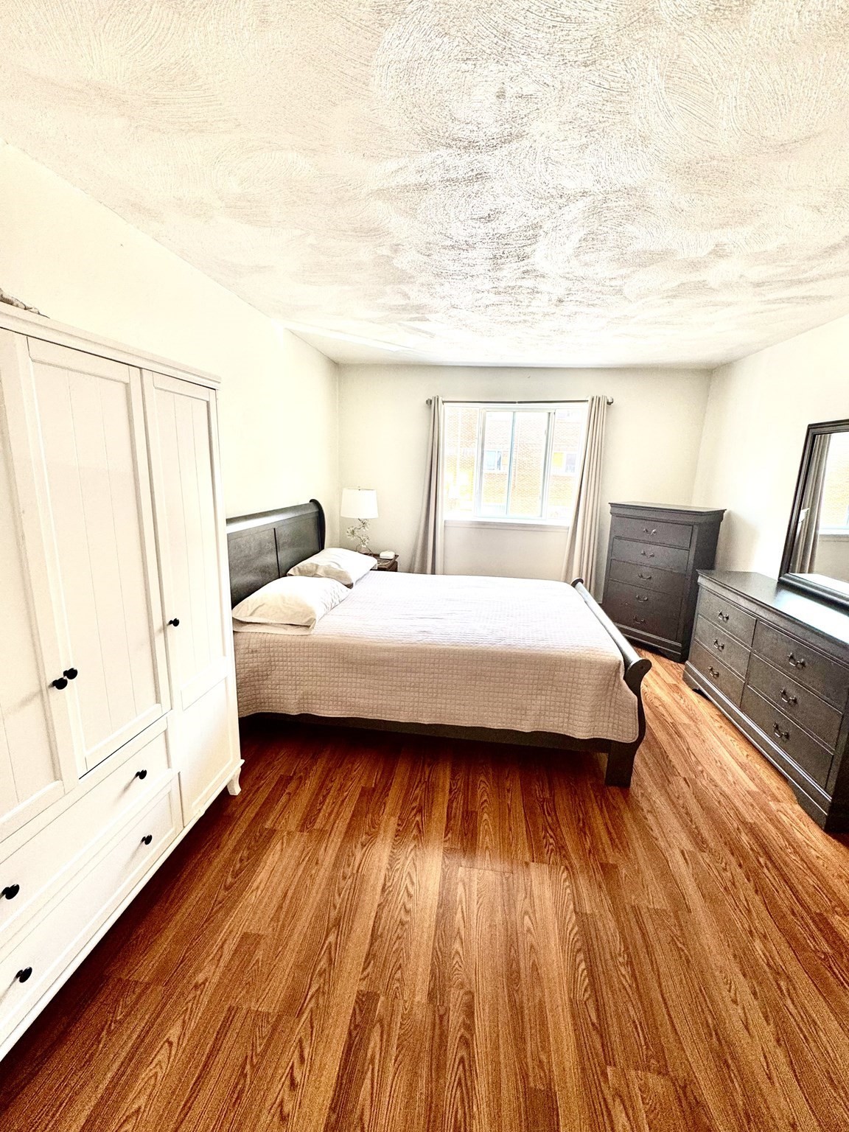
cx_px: 424
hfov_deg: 85.7
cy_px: 566
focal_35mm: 14
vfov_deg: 102.1
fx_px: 458
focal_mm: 2.22
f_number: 2.2
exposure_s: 1/99
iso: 160
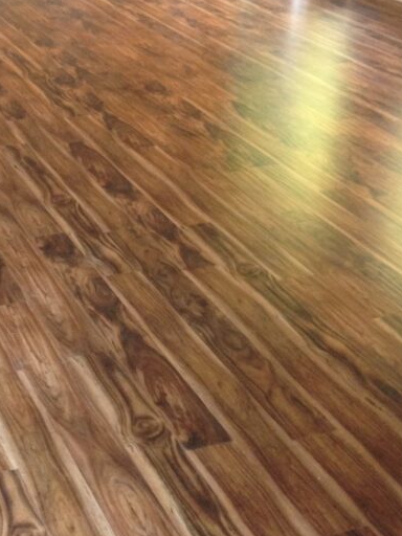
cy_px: 240
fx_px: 1022
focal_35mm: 66
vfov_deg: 29.4
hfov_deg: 22.0
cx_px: 79
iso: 200
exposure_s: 1/20
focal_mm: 4.12
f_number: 2.4
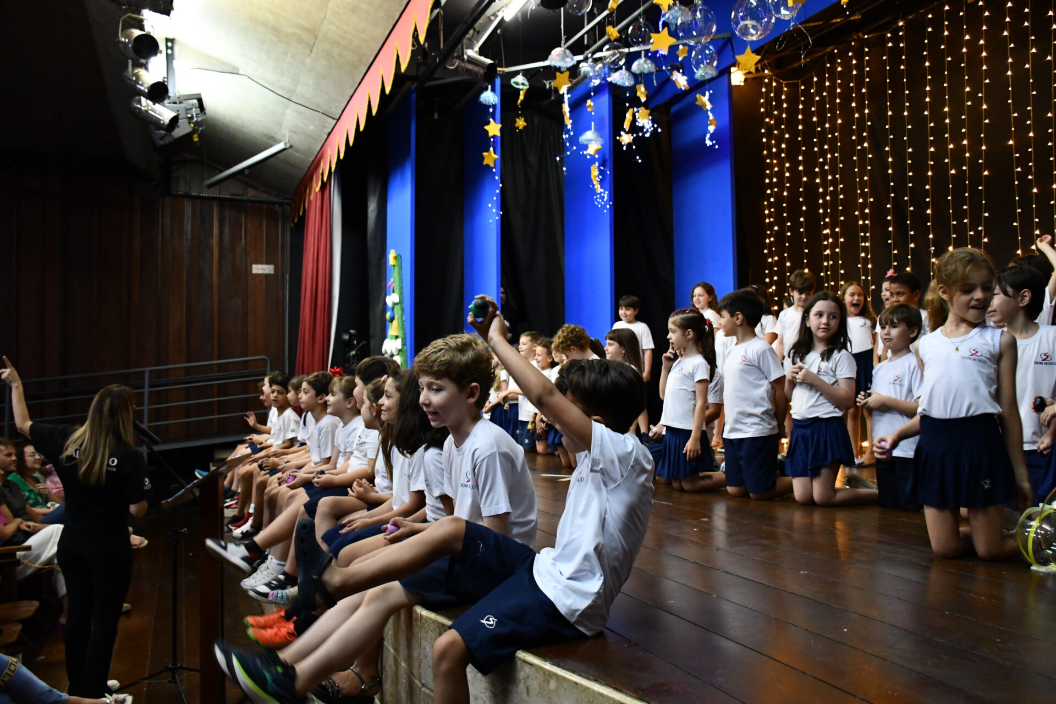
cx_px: 528
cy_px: 352
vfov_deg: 43.6
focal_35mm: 30
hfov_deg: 61.9
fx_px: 880
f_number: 3.5
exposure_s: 1/60
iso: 3200
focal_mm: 20
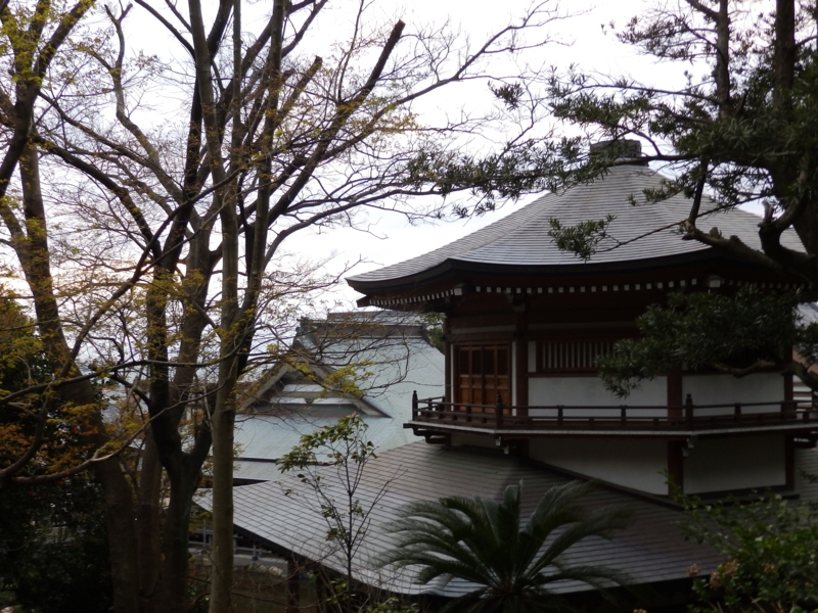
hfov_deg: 49.0
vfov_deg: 37.7
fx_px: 898
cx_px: 409
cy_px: 306
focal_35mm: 38
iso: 160
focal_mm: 6.8
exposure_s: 1/40
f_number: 4
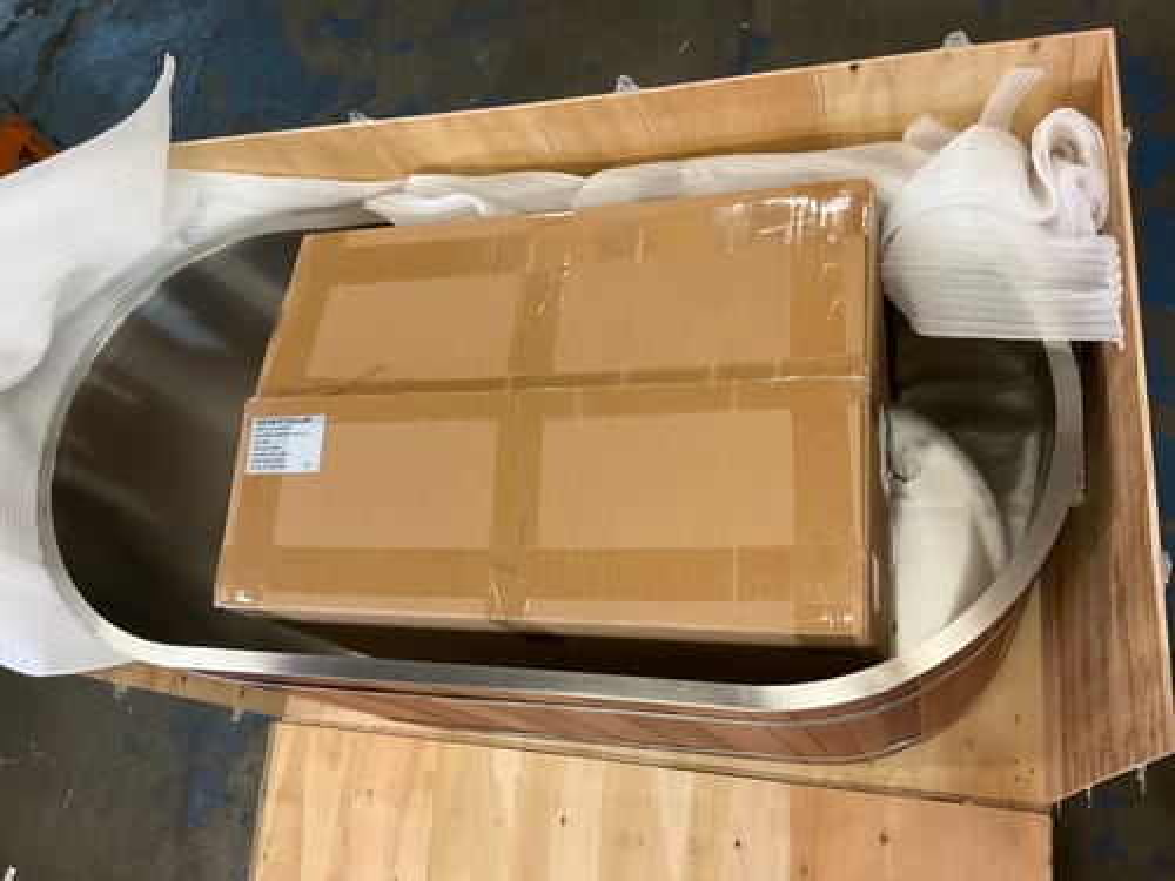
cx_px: 588
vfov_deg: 48.2
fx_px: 984
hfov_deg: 61.7
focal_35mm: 29
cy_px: 440
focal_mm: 3
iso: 200
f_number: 1.8
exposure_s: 1/50
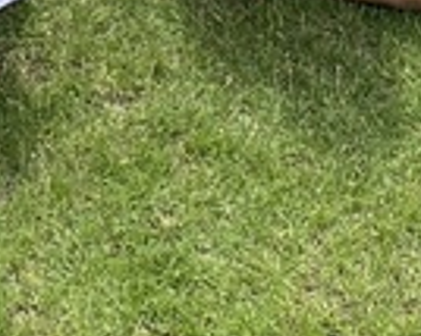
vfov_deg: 8.2
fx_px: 2017
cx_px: -61
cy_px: -641
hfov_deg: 11.7
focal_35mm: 162
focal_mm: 4.25
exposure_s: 1/1653
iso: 32
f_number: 1.8
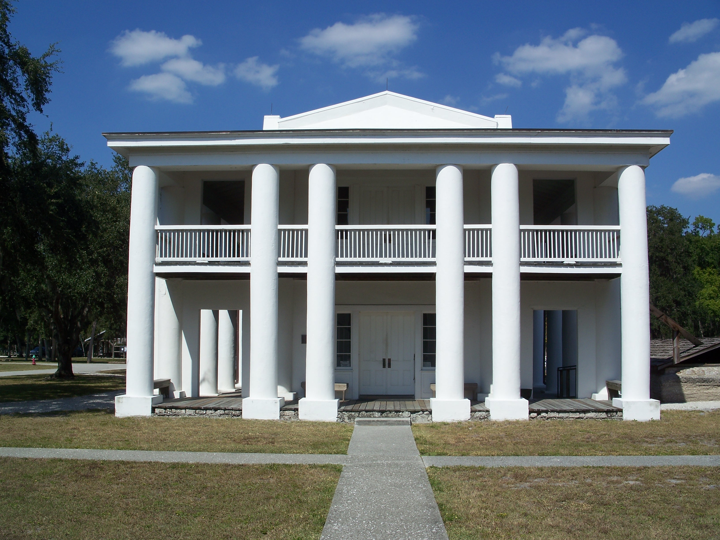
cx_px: 360
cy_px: 270
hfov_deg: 50.1
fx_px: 770
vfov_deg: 38.7
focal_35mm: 37
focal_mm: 7.8
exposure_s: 1/500
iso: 64
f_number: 5.6
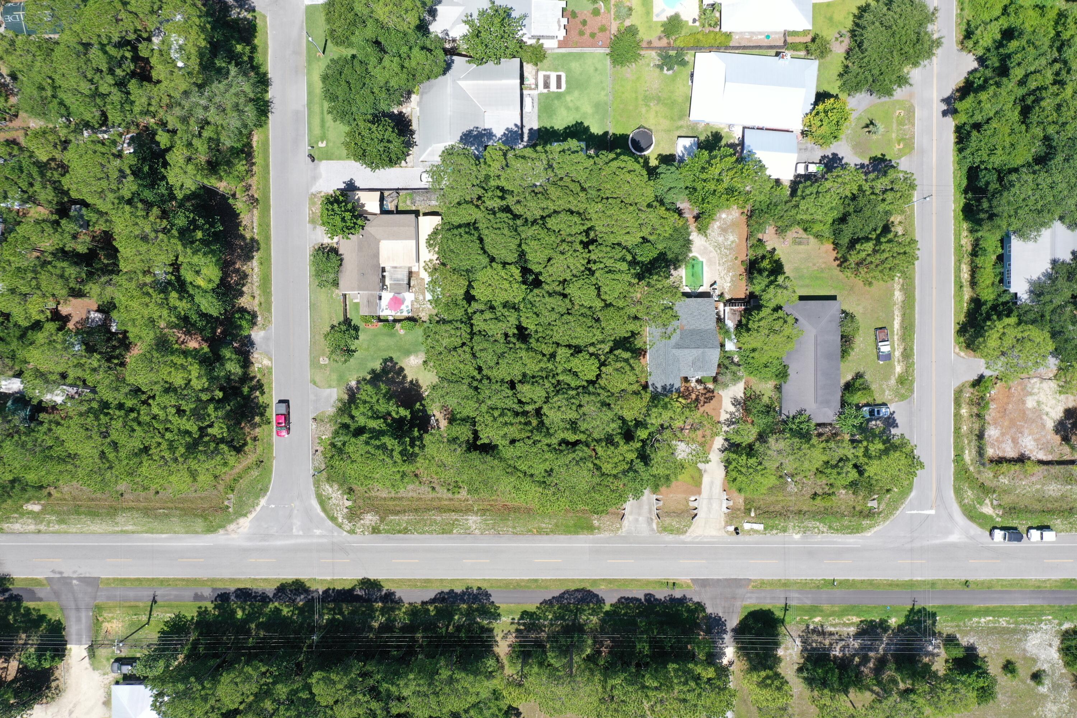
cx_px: 538
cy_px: 359
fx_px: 838
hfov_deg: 65.5
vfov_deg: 46.4
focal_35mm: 28
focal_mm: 10.26
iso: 100
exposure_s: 1/320
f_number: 5.6
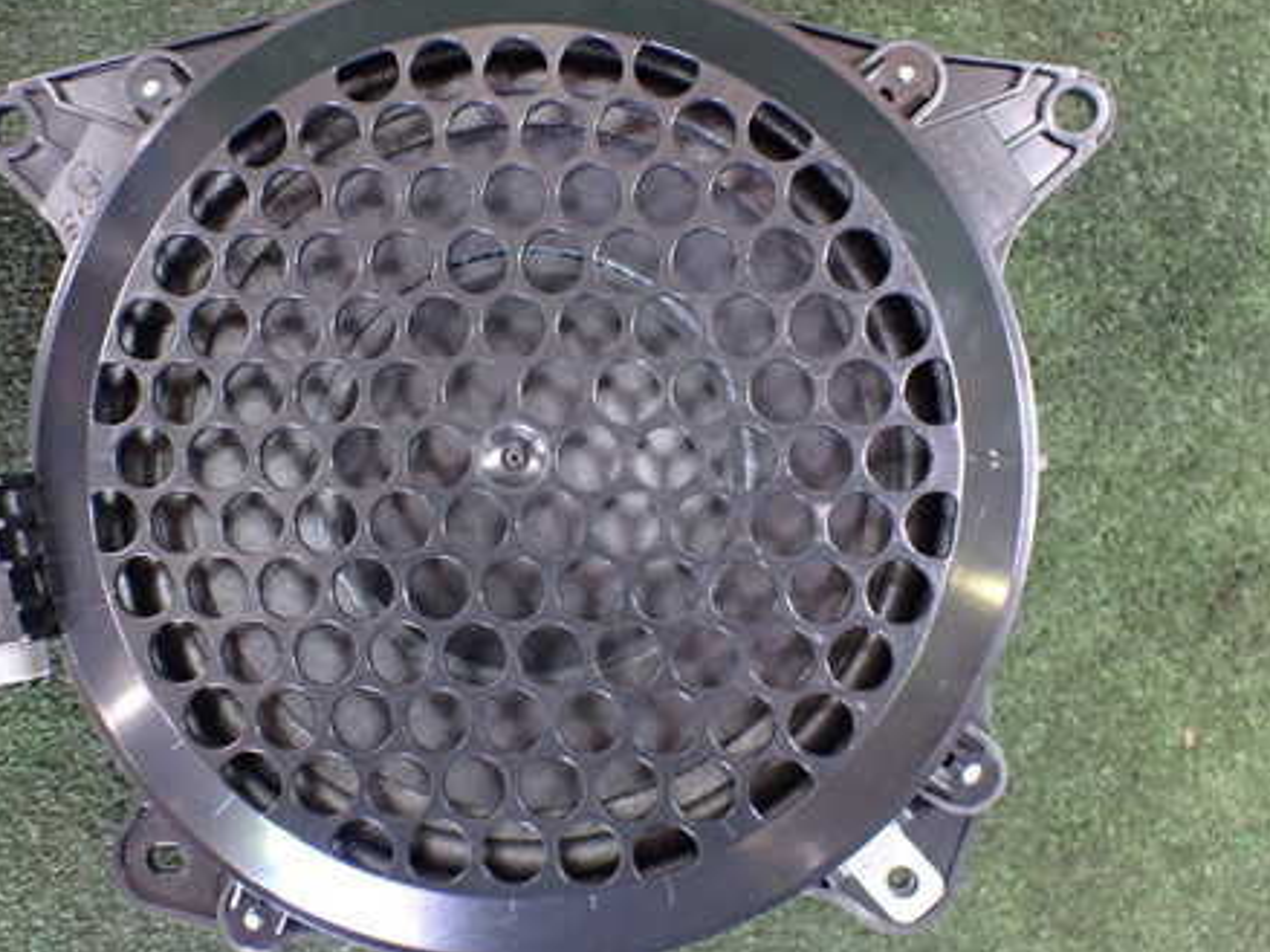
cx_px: 529
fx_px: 1504
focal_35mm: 41
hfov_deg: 45.6
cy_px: 451
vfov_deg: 35.1
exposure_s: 1/50
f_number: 2.3
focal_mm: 5.4
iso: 800
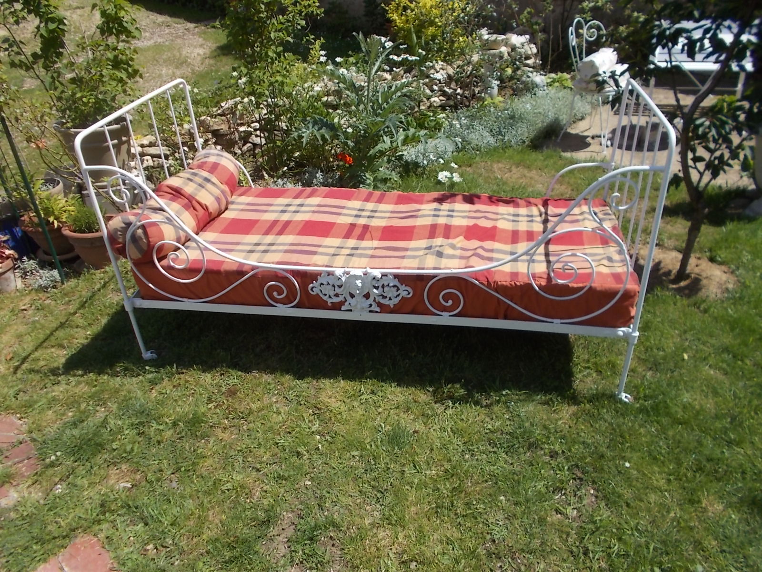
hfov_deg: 67.3
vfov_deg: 53.1
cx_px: 381
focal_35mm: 26
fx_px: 572
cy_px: 286
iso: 80
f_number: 8
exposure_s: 1/200
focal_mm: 4.6
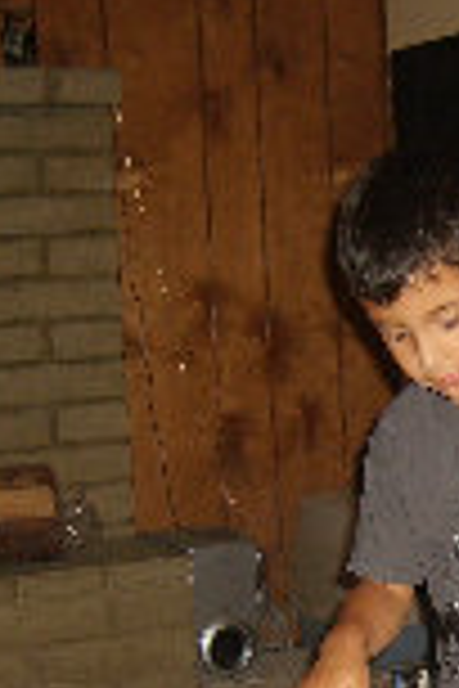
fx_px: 1817
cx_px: 590
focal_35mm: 95
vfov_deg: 21.3
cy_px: 508
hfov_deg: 13.9
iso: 118
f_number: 2.8
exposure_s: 1/45
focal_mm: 5.8
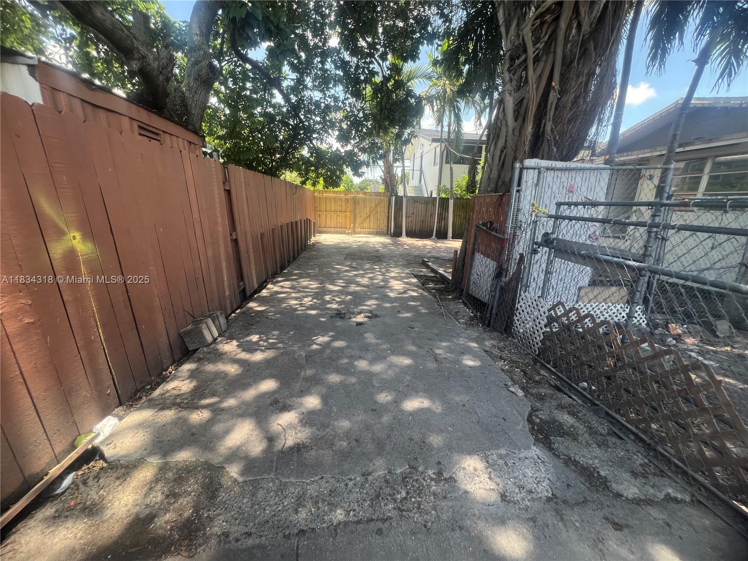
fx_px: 281
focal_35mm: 13
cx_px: 374
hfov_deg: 106.2
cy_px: 280
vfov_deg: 89.9
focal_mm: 1.57
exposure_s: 1/145
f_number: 1.8
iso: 32
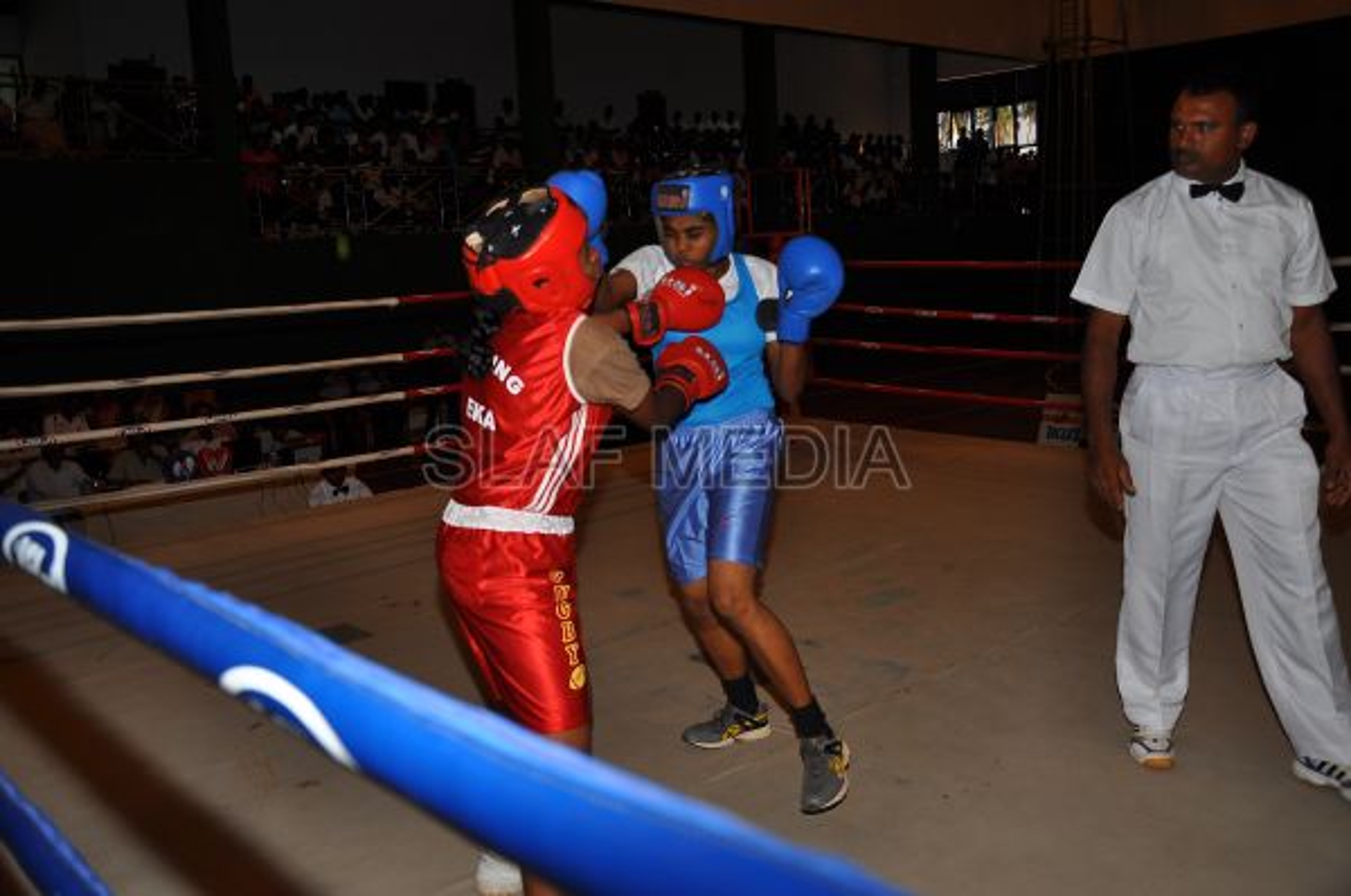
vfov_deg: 41.6
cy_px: 448
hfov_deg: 59.6
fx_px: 1180
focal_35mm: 32
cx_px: 676
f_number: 5.6
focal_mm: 21
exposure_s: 1/90
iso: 200
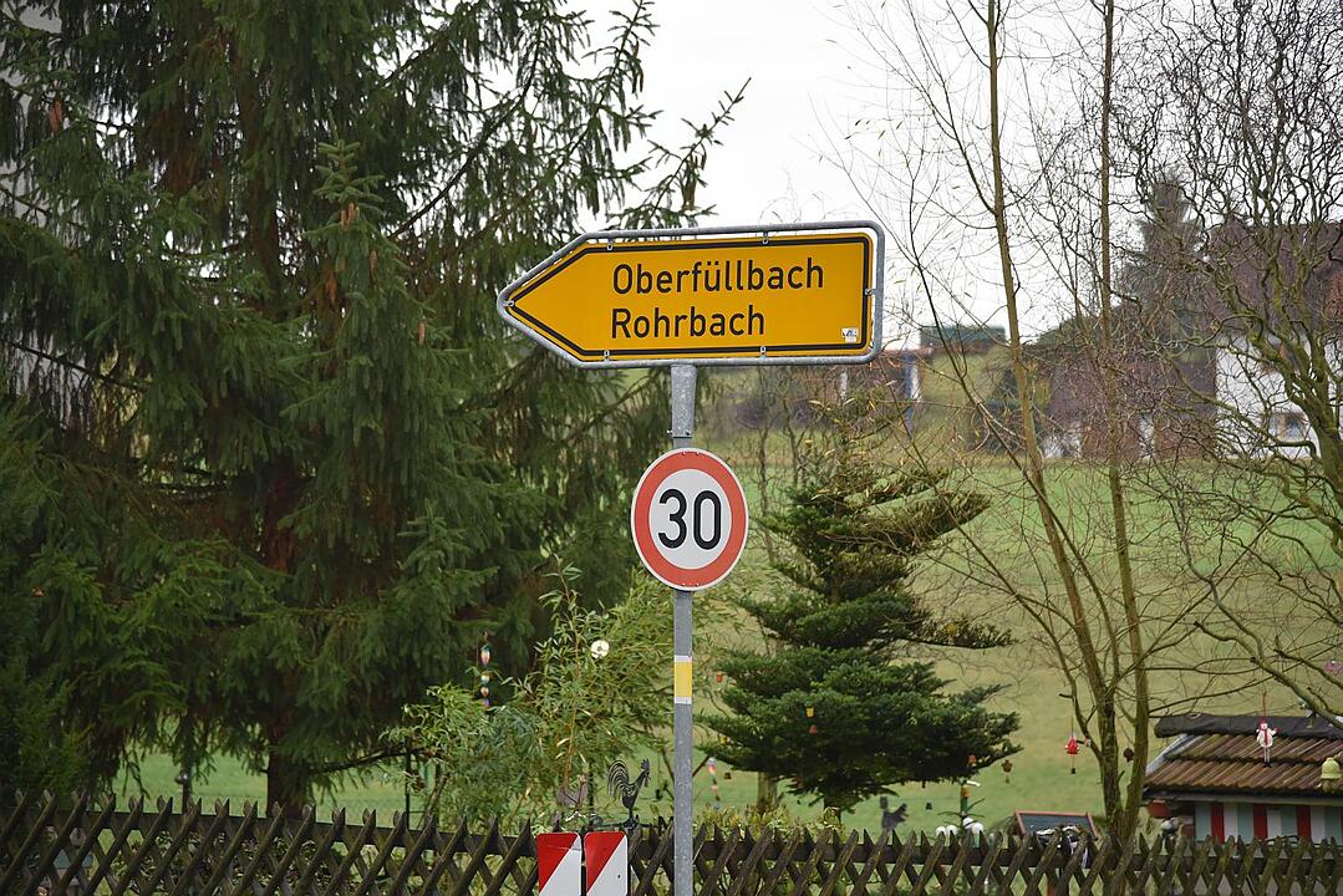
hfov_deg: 17.1
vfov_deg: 11.4
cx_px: 672
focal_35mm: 120
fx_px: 4478
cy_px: 448
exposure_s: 1/640
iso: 800
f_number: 4
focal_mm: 120
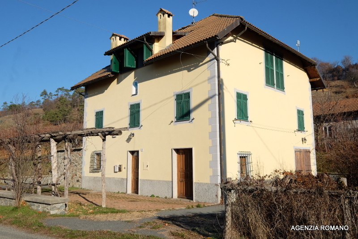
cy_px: 120
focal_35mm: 30
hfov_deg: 61.9
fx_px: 298
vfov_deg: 43.6
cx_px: 179
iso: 400
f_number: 11
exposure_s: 1/420
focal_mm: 20
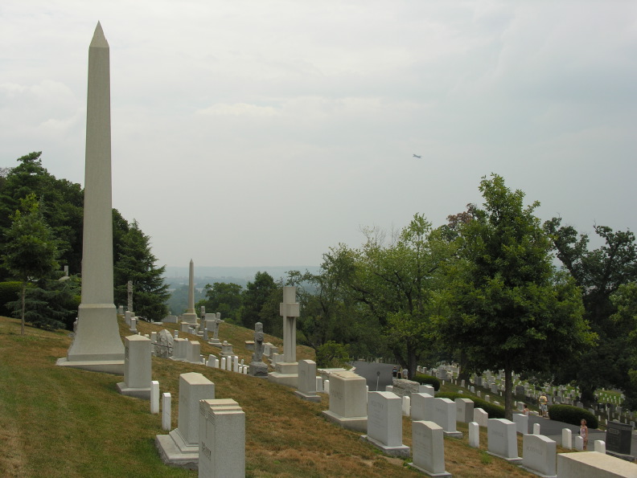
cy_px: 239
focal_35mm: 54
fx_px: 994
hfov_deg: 35.5
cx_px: 318
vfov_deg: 27.1
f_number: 7
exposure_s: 1/195
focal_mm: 13.8
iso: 50
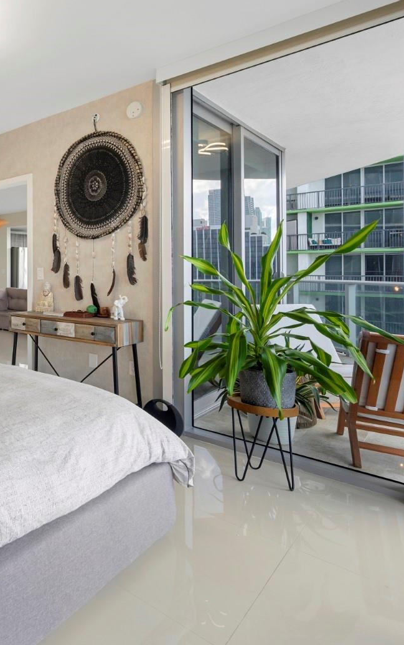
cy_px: 320
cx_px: -54
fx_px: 387
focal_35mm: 22
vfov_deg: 79.6
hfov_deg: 41.9
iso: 125
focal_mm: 14
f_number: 9
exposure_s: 1/6
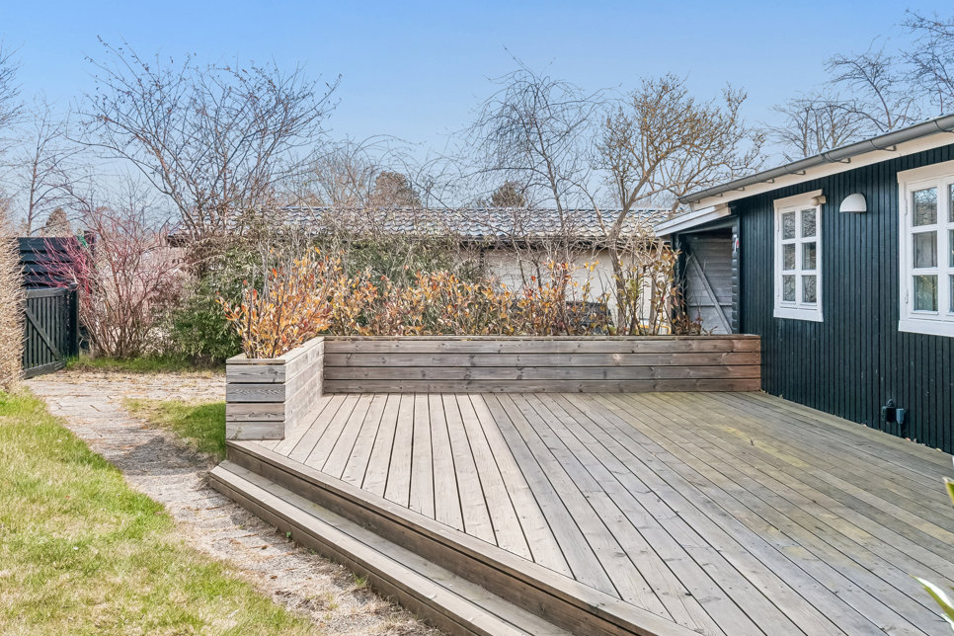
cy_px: 331
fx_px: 1086
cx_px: 488
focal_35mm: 41
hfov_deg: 47.4
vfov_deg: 32.6
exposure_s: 1/320
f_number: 9
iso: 200
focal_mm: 24
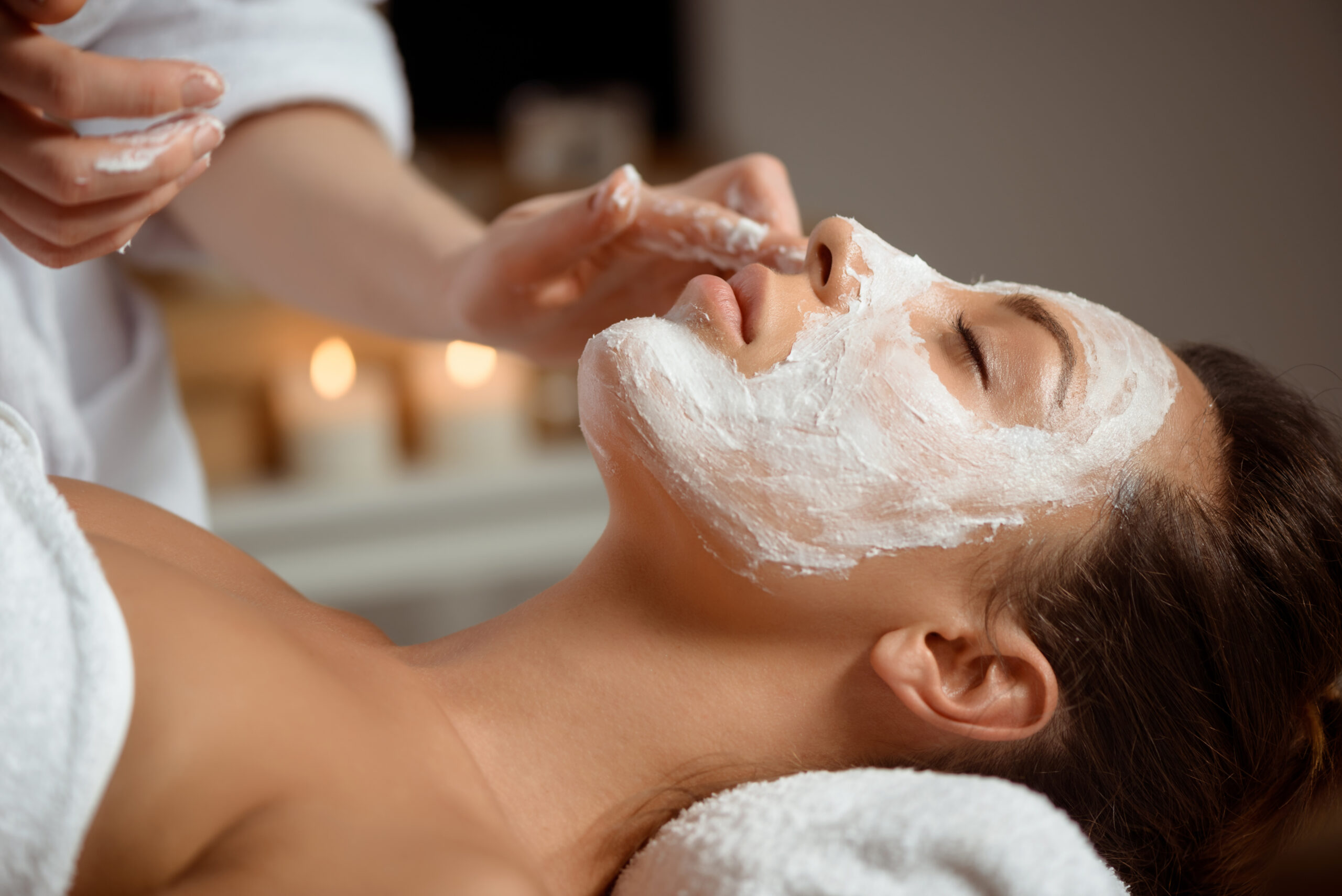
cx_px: 671
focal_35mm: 105
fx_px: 3916
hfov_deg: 19.4
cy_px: 448
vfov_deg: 13.1
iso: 200
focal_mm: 105
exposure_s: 1/160
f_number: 3.2
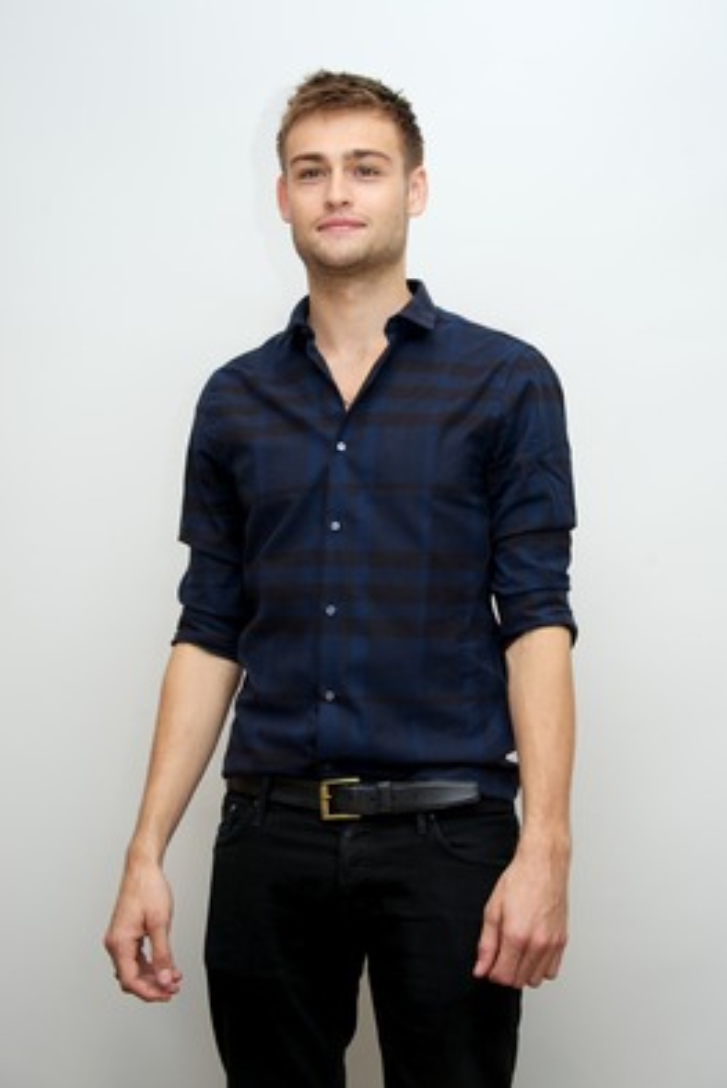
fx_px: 1997
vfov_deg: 30.5
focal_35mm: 66
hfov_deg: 20.6
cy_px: 550
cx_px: 364
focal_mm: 65
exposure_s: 1/80
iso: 500
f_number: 5.6
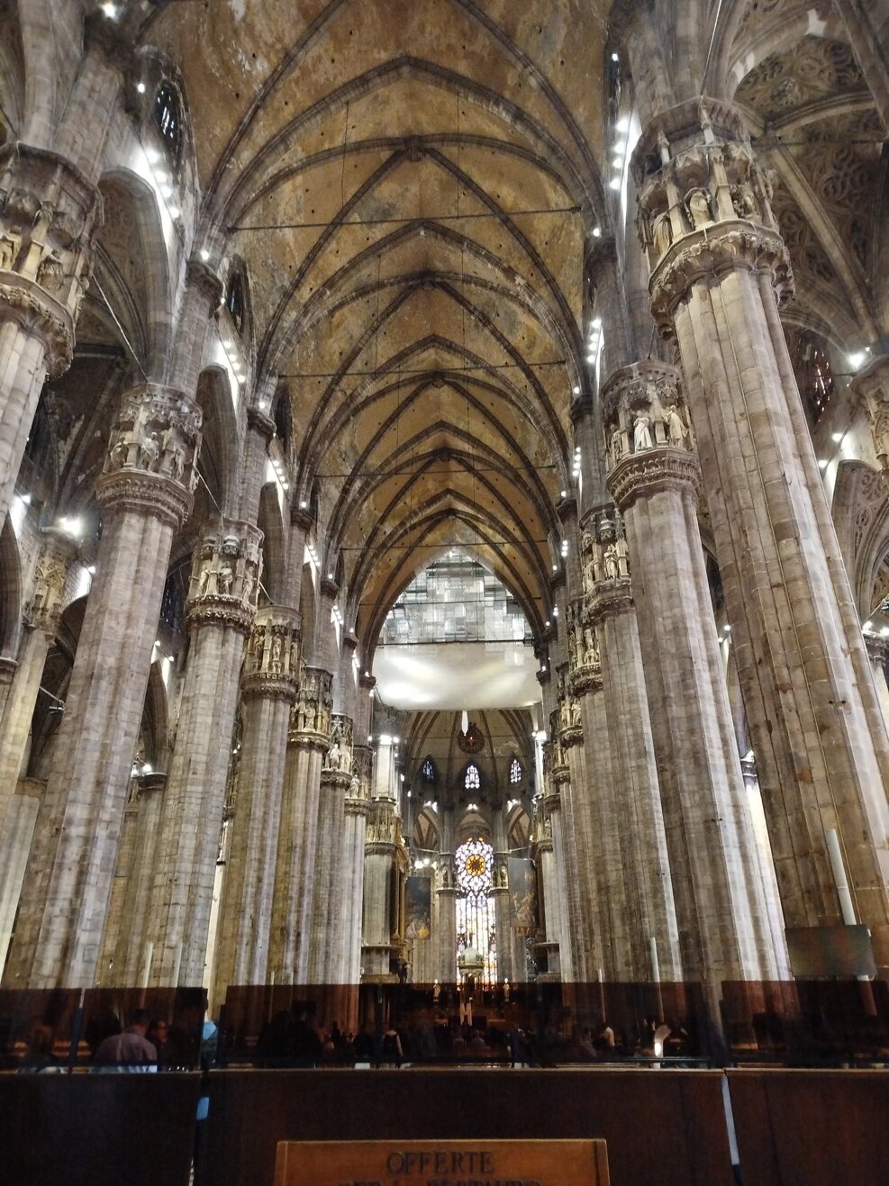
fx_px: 514
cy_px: 593
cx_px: 444
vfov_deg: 98.2
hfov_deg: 81.7
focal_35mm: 15
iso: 500
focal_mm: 5.31
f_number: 1.7
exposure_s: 1/17
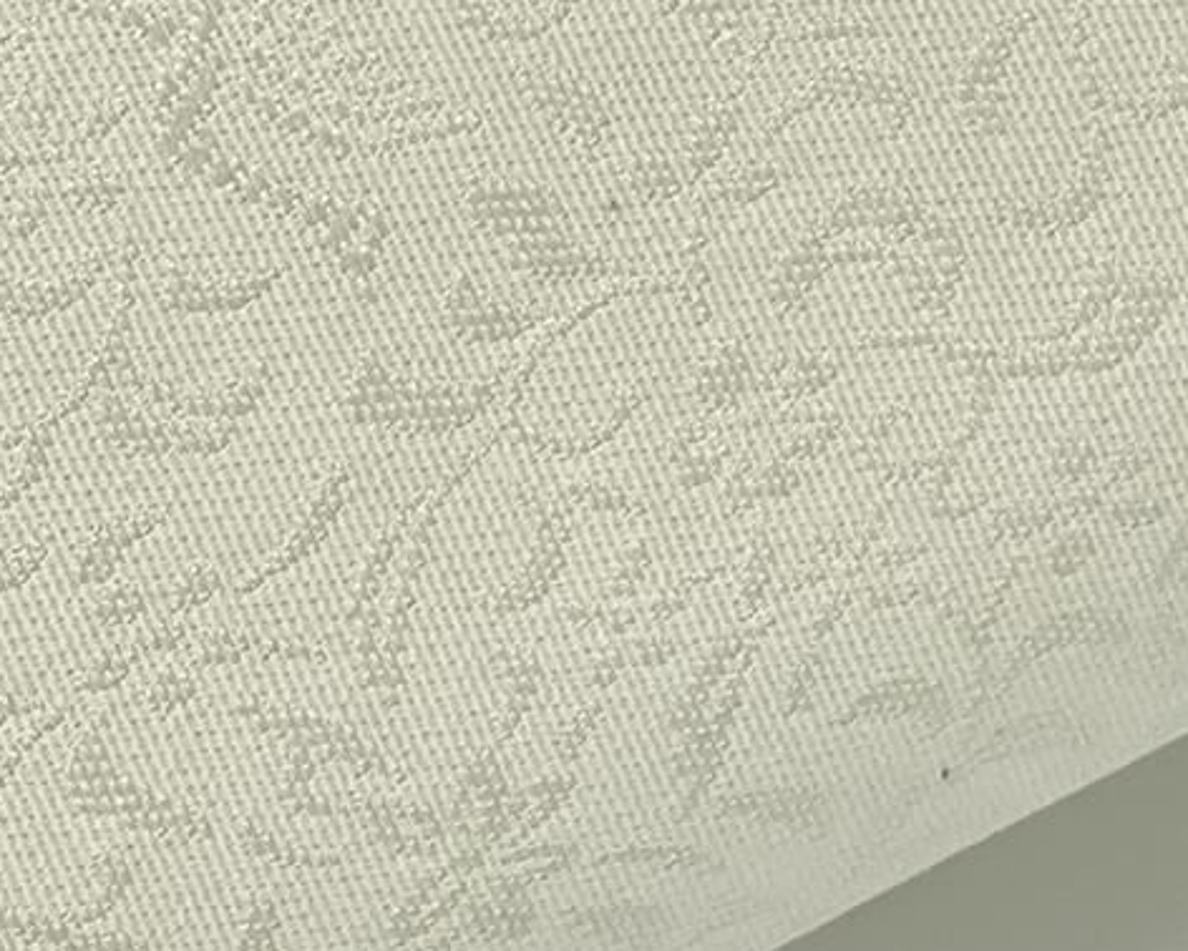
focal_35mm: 271
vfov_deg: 5.5
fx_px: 9532
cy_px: -1389
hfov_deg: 7.1
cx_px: 1135
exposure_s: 1/267
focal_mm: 7.5
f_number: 2.2
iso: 20
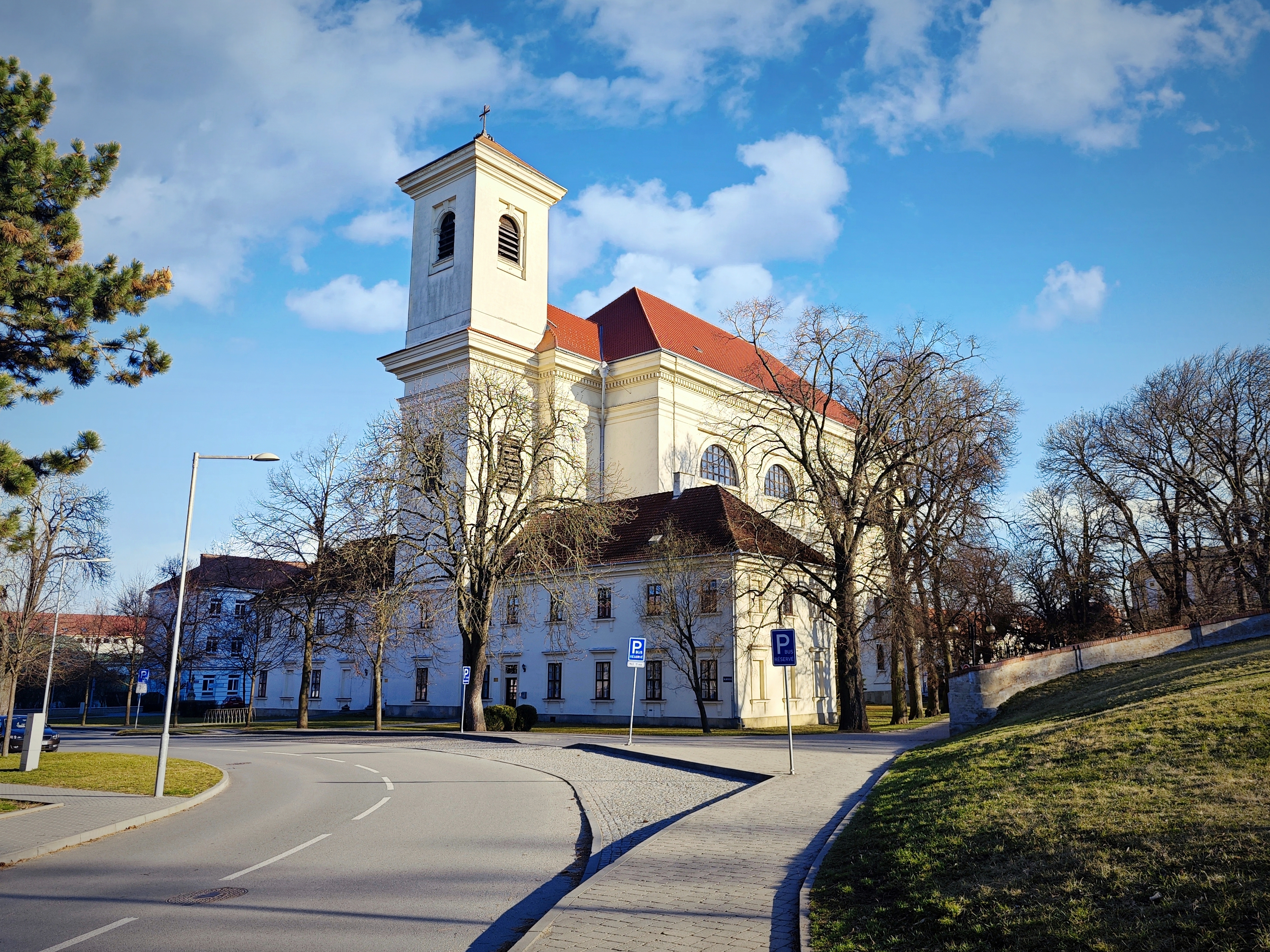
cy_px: 476
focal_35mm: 23
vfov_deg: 58.9
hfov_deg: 73.9
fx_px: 844
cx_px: 635
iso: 50
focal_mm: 7.79
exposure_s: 1/1774
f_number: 1.9
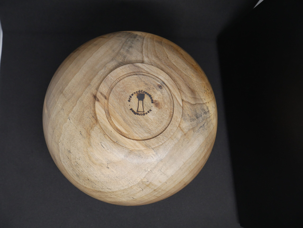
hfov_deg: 63.4
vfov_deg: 49.8
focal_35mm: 28
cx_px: 152
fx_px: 245
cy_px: 114
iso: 800
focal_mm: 14
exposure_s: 1/60
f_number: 6.3
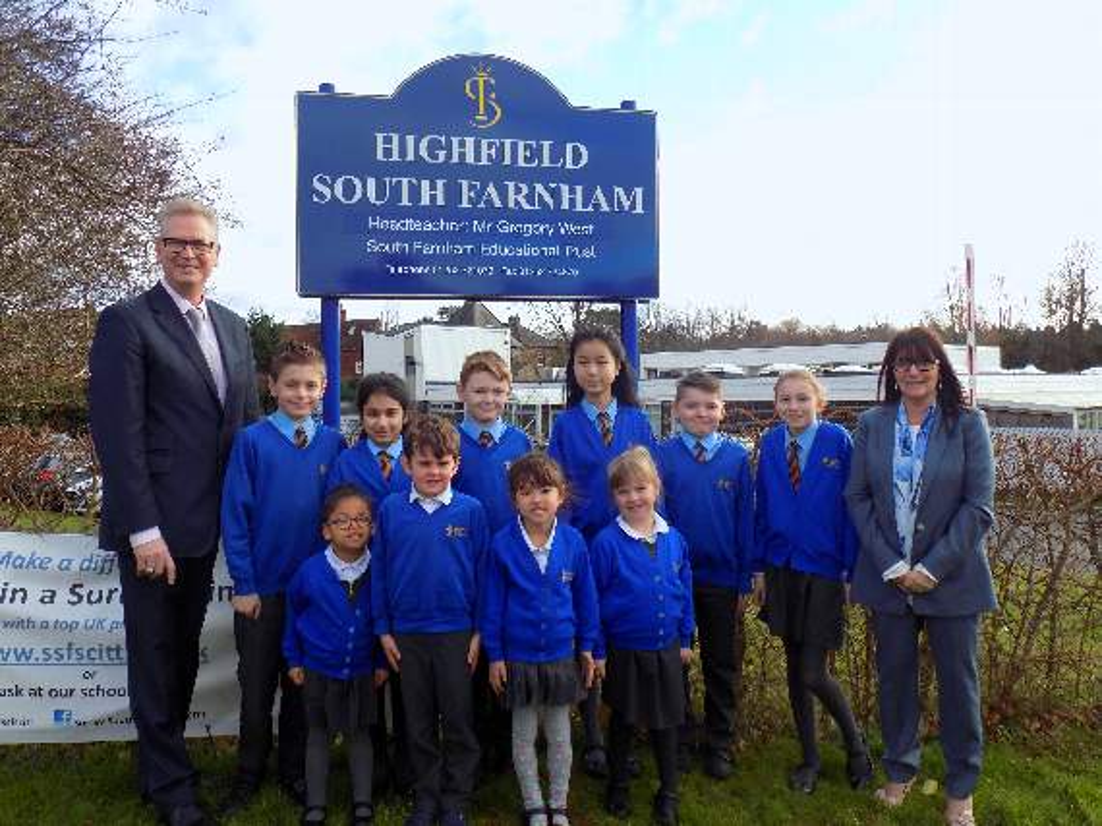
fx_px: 955
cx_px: 551
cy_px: 413
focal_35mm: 30
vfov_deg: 46.8
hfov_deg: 60.0
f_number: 3.3
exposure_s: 1/320
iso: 80
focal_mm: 5.3
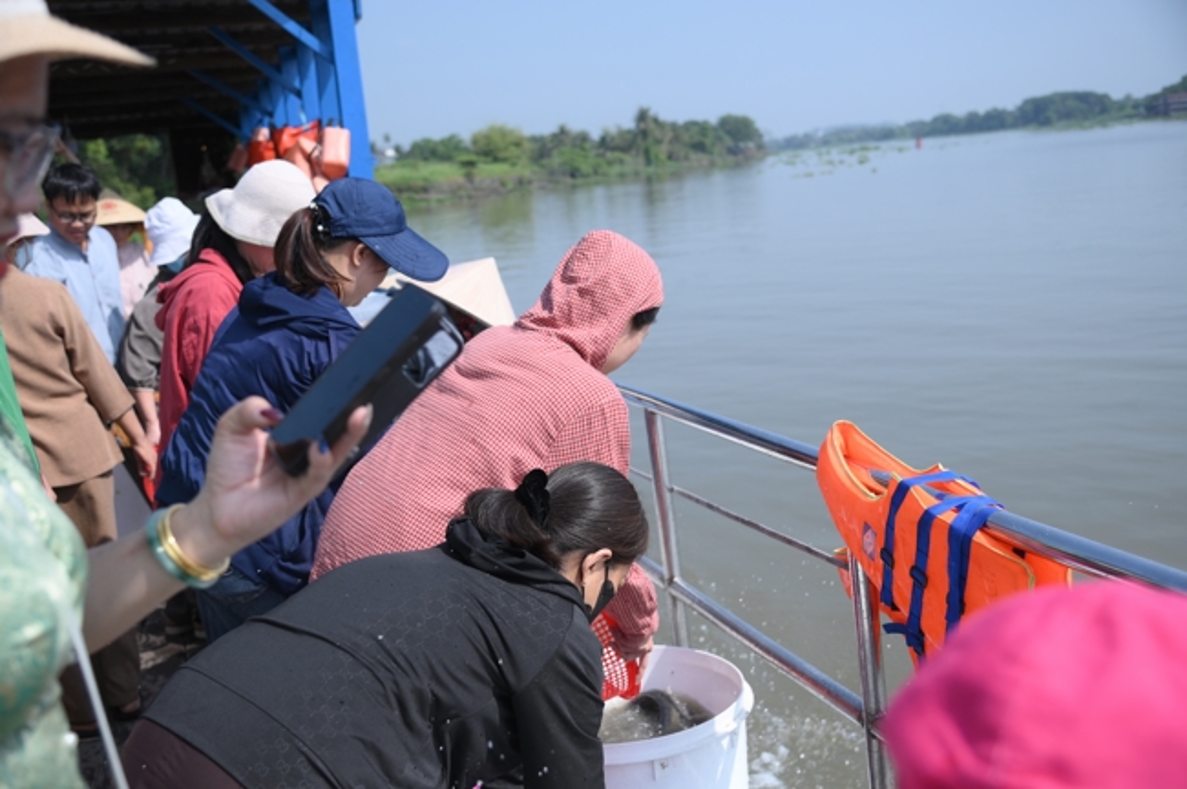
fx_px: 1252
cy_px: 394
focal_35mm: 38
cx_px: 594
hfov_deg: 50.7
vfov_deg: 35.0
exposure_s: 1/2500
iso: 320
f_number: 4
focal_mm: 38
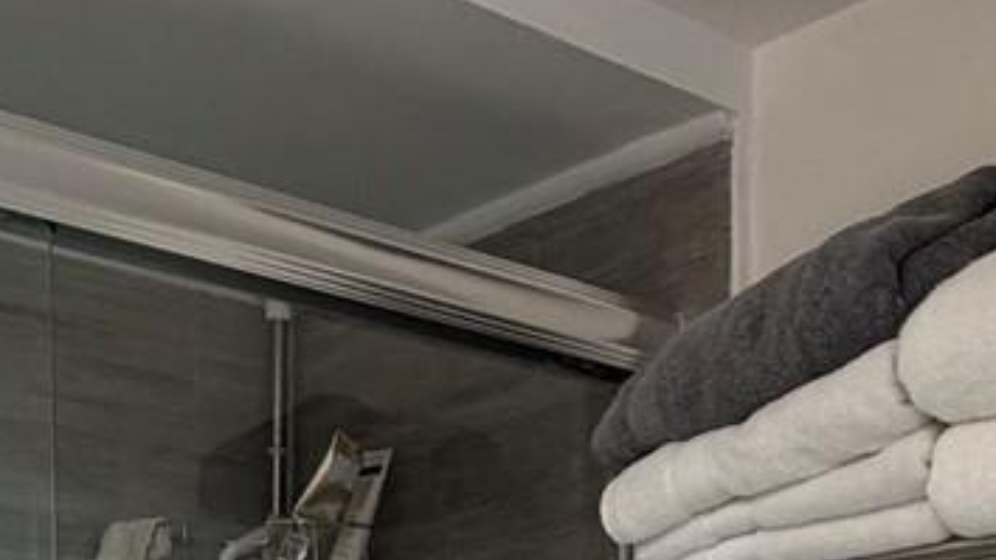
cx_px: 509
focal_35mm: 69
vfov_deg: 15.2
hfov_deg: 30.6
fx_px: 1822
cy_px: 988
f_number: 2.2
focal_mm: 2.22
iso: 250
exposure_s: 1/120
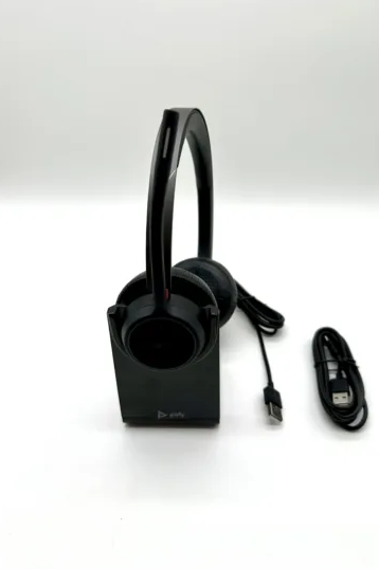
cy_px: 278
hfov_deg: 49.4
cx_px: 207
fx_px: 411
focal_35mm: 26
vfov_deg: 69.4
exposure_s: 1/1374
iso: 80
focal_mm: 6.86
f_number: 1.78
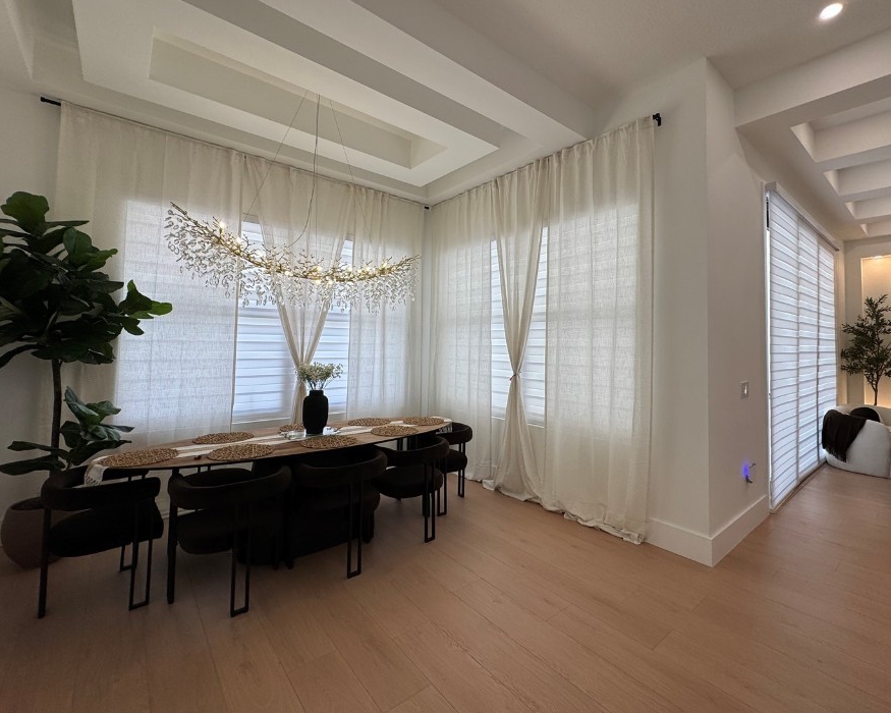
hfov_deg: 92.9
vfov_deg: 80.2
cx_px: 487
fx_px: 422
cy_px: 328
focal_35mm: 16
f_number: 2.2
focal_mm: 2.22
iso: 40
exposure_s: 1/154
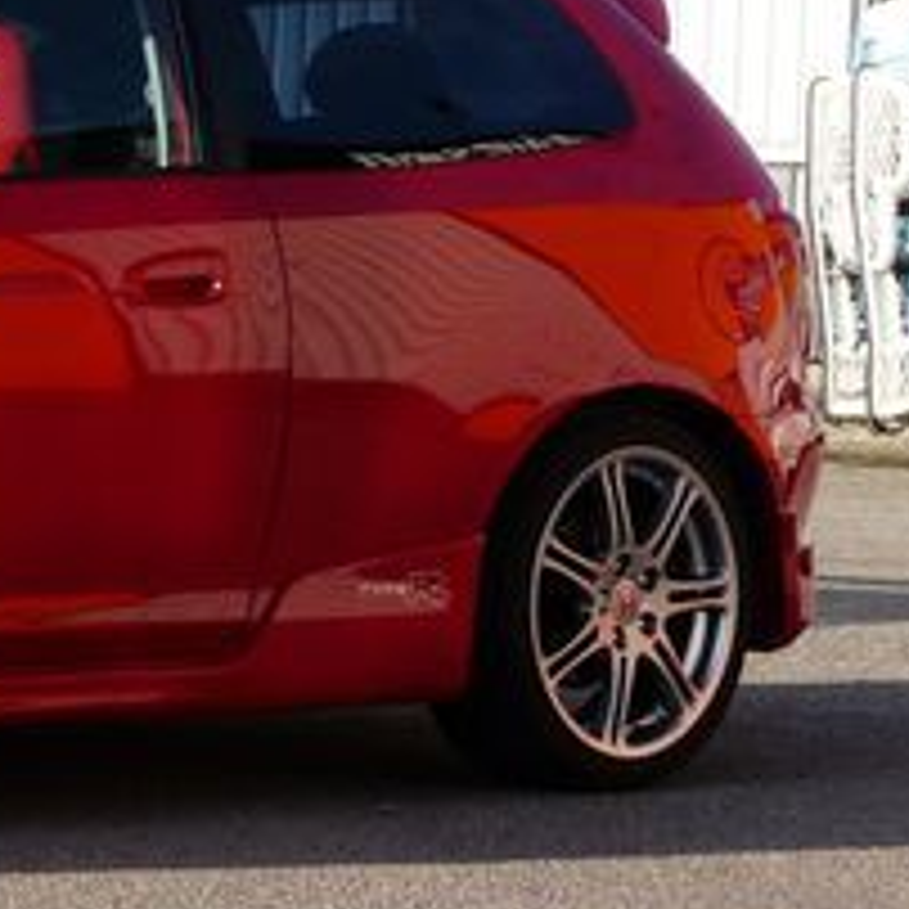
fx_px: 5318
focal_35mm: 179
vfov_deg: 9.8
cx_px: -500
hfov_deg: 9.5
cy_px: 486
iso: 100
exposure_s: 1/250
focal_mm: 10.5
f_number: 5.6
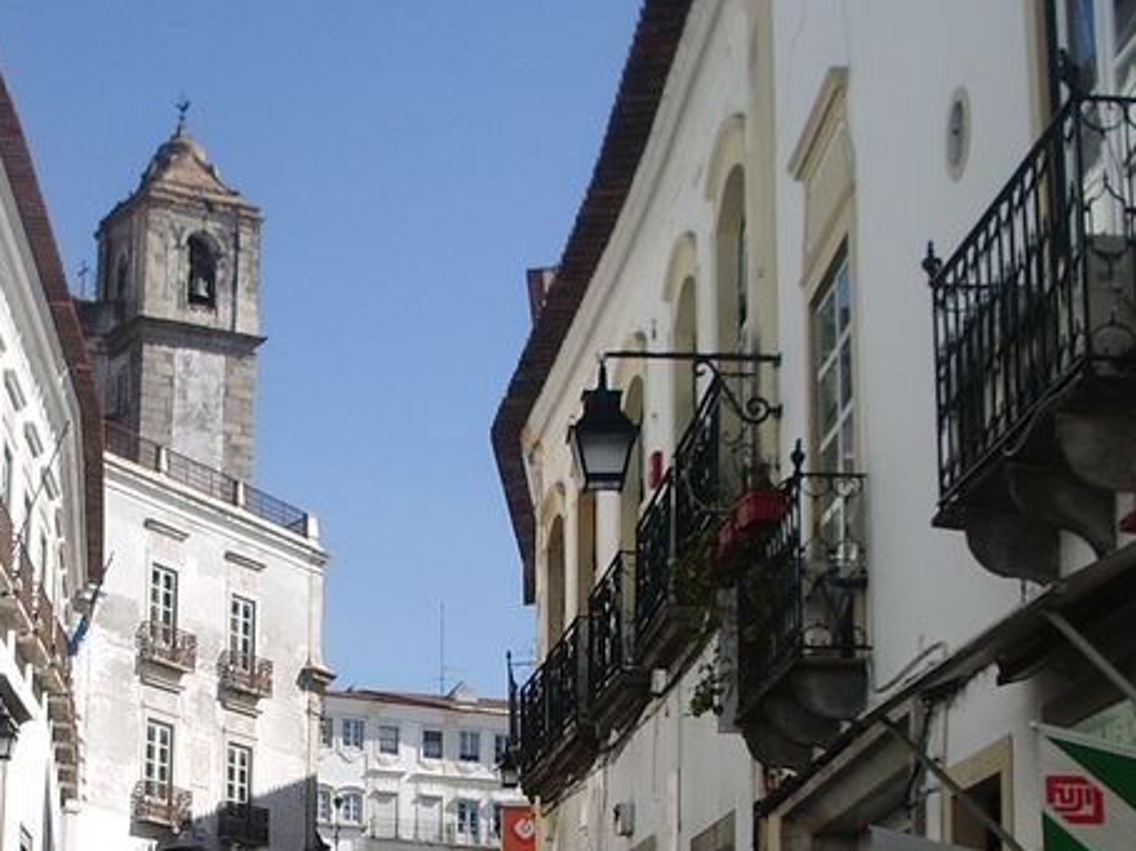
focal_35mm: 79
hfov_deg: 24.4
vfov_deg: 18.4
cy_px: 738
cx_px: 268
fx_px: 2591
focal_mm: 5.8
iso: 50
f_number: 4.3
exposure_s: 1/500
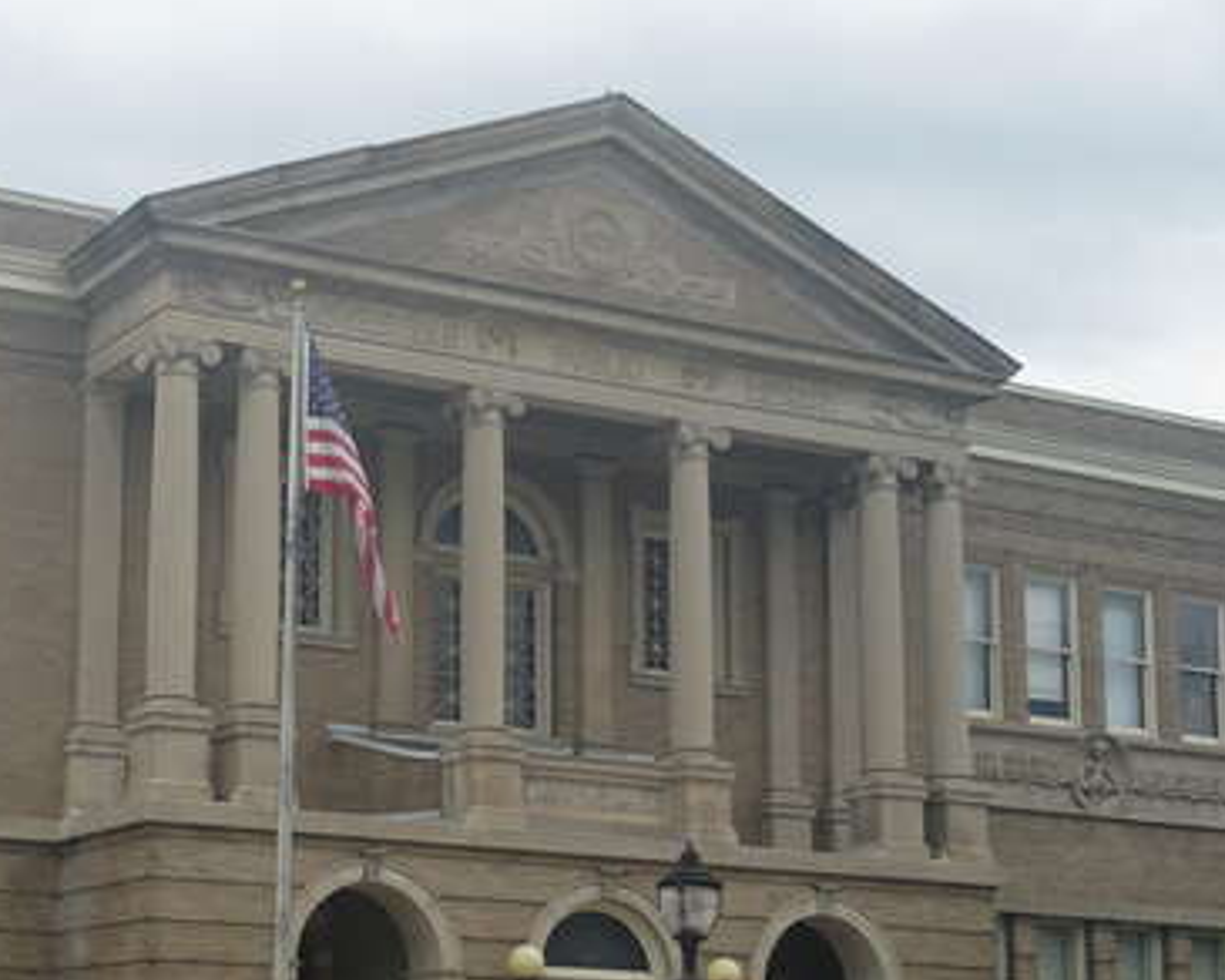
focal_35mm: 71
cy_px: 706
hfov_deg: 26.2
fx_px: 2575
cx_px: 225
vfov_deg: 21.4
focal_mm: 23
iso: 100
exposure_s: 1/125
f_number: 11
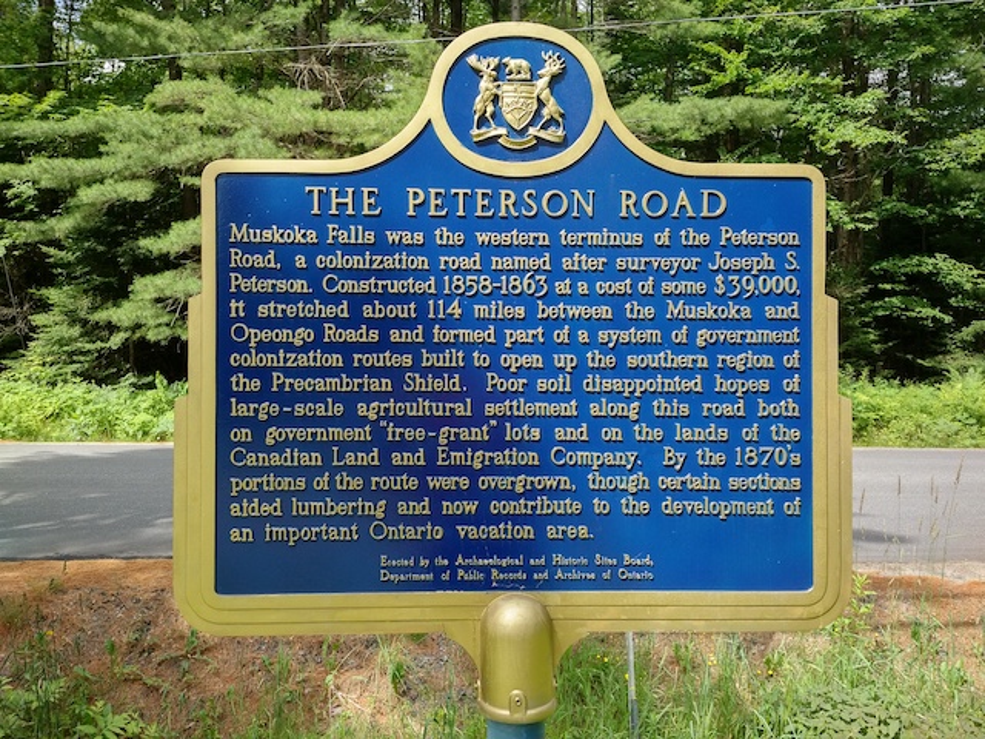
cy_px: 370
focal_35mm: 27
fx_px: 768
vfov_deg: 51.4
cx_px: 492
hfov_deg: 65.3
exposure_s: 1/1065
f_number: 2.2
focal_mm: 4.75
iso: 50
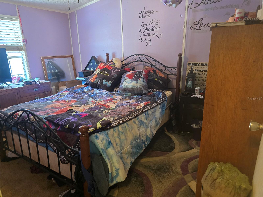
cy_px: 98
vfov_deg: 58.9
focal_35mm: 23
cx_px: 132
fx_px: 175
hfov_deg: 73.9
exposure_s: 1/62.5
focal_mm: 6.3
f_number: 1.7
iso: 800
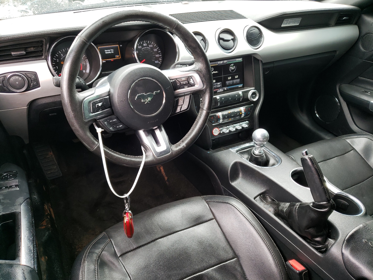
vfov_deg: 53.1
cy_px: 140
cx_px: 186
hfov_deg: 67.3
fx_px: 280
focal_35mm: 26
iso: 54
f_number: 1.5
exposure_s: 1/60.2
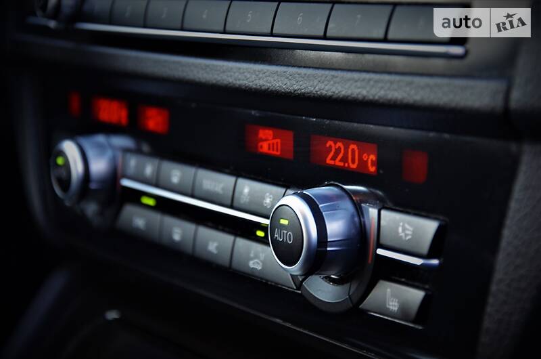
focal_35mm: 99
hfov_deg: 20.7
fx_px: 1485
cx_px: 270
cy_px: 180
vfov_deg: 13.8
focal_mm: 66
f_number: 5.3
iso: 800
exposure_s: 1/60
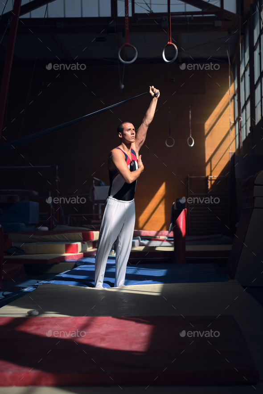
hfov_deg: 18.2
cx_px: 132
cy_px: 197
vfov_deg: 27.0
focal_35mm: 75
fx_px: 822
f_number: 3.2
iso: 200
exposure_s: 1/2500
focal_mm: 50
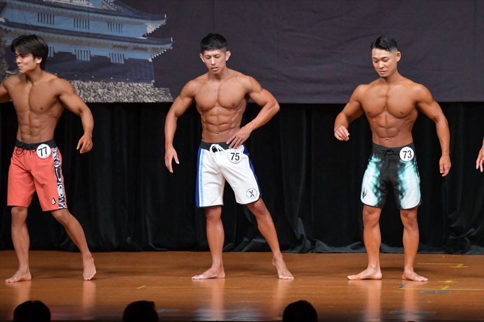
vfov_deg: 5.1
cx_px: 242
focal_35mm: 270
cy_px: 161
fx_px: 3628
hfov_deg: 7.6
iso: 5000
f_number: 5.6
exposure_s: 1/400
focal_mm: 180
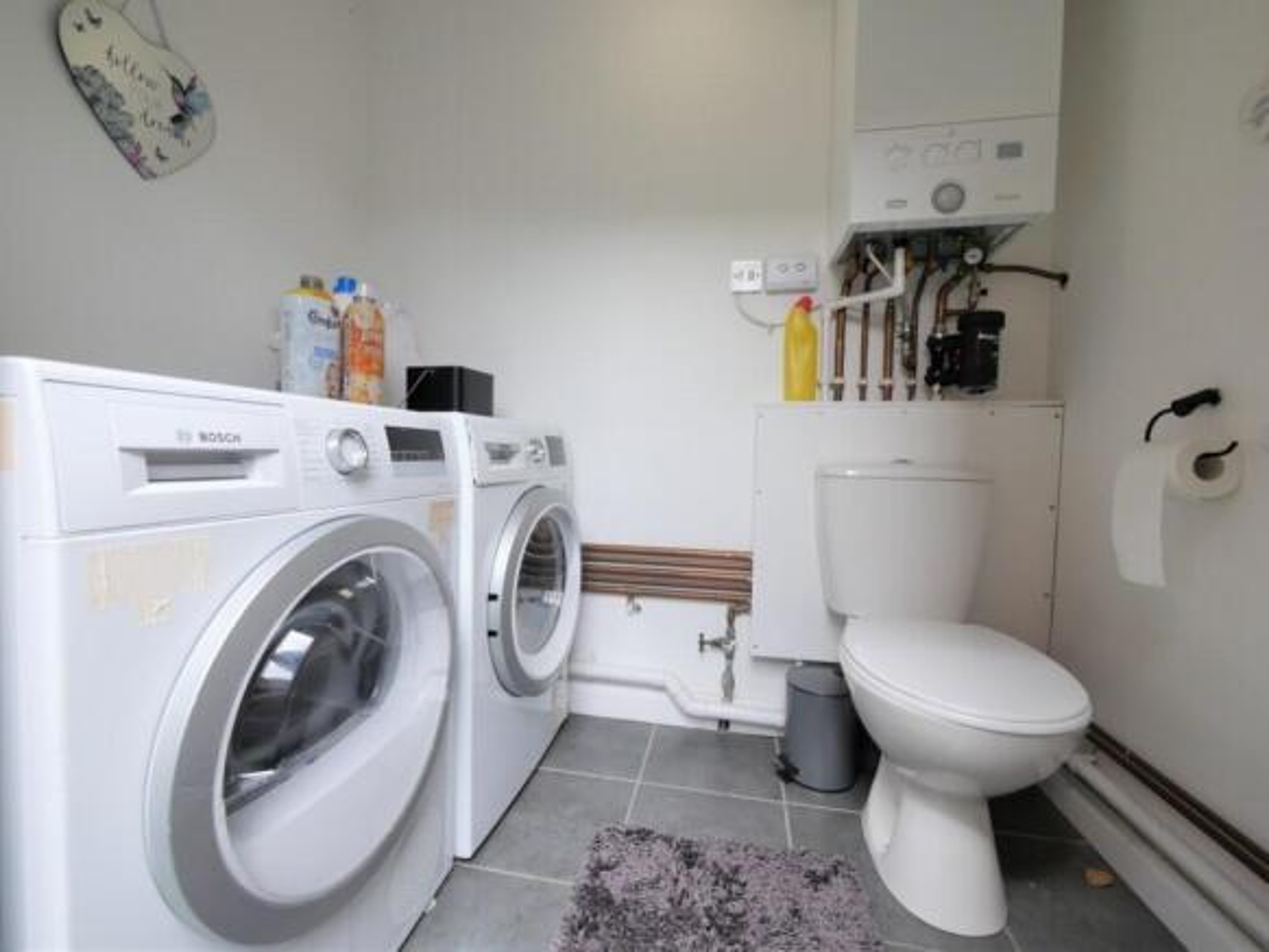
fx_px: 513
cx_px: 634
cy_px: 476
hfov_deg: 102.0
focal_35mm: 14
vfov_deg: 85.7
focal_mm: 7
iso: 200
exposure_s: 1/125
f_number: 4.5
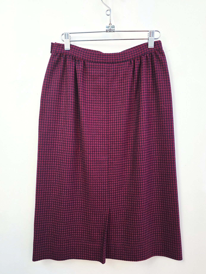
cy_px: 138
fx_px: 190
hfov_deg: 56.8
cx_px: 105
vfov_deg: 71.6
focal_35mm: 24
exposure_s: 1/120
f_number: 1.7
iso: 200
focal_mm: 6.3
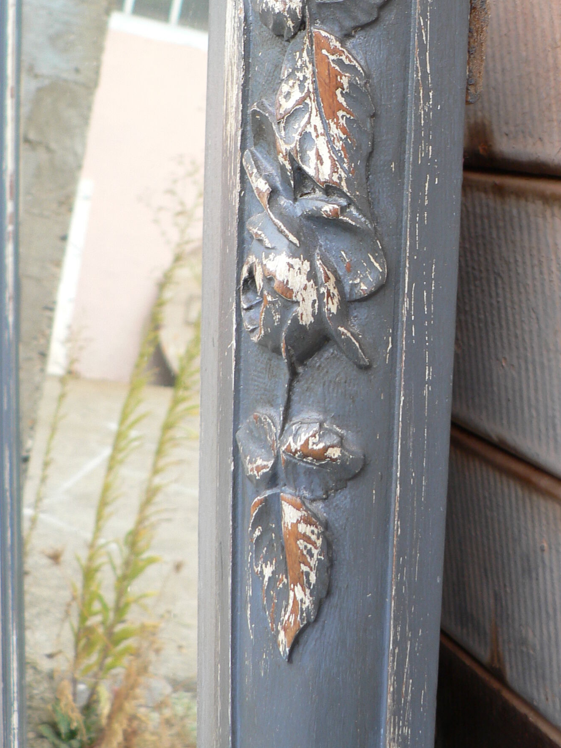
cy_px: 227
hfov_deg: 27.8
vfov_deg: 36.3
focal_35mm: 52
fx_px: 1124
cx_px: 393
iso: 80
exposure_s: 1/80
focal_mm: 6
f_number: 2.8
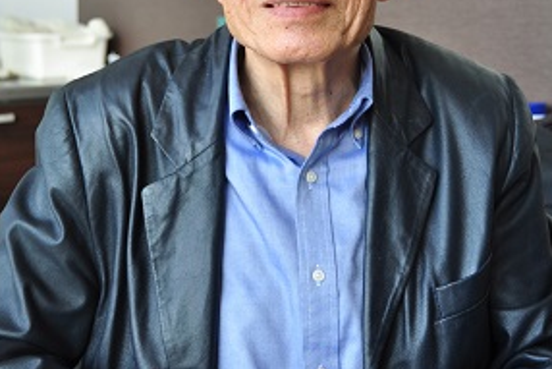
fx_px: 1120
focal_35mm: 73
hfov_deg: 27.7
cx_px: 278
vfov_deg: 18.3
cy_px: 21
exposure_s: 1/50
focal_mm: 32
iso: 250
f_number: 4.5
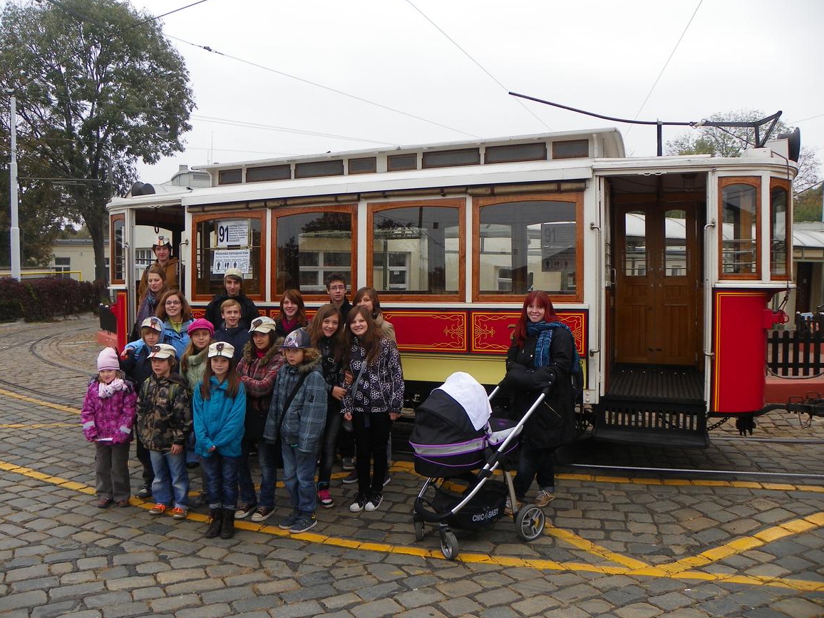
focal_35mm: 27
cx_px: 400
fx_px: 643
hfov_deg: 65.3
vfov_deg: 51.4
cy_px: 307
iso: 64
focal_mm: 4.6
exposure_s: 1/160
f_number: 3.2
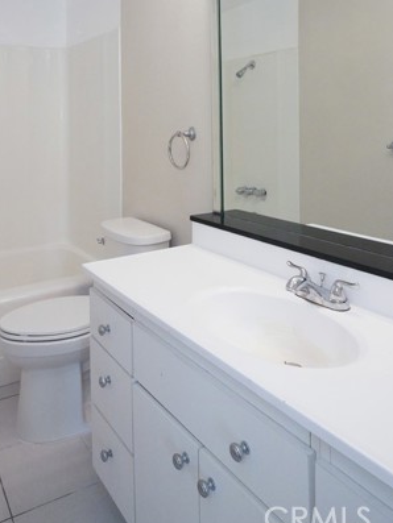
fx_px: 439
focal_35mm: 29
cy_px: 116
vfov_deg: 57.7
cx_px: 138
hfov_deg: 47.6
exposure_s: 1/160
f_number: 8
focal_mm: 9
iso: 2000
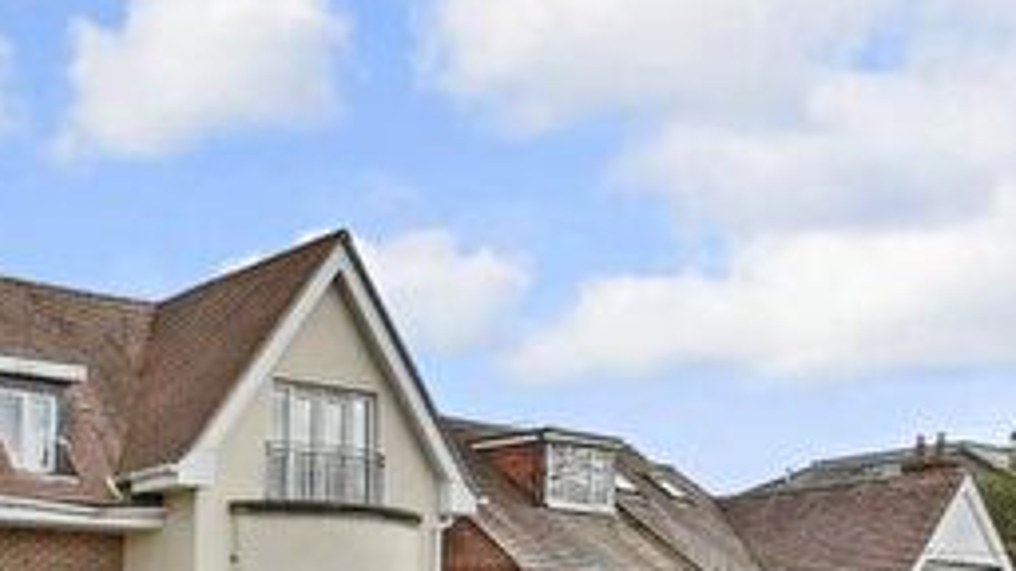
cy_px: 700
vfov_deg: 24.8
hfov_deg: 40.5
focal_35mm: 43
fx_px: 1158
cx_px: -36
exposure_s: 1/100
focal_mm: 10
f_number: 8
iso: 200
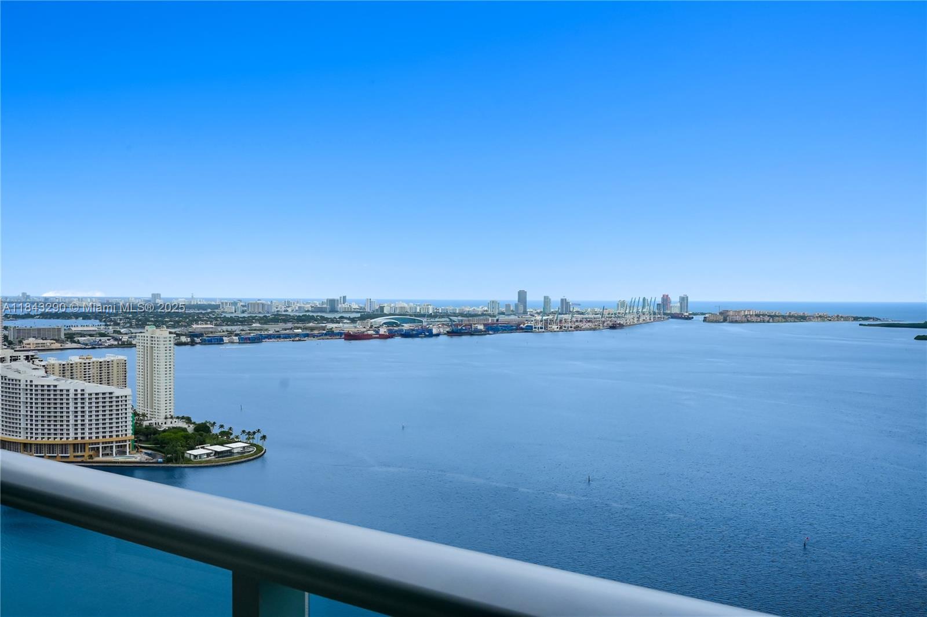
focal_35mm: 30
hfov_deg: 61.9
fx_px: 772
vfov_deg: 43.6
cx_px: 464
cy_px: 308
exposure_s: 1/1000
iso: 640
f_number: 13
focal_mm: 20
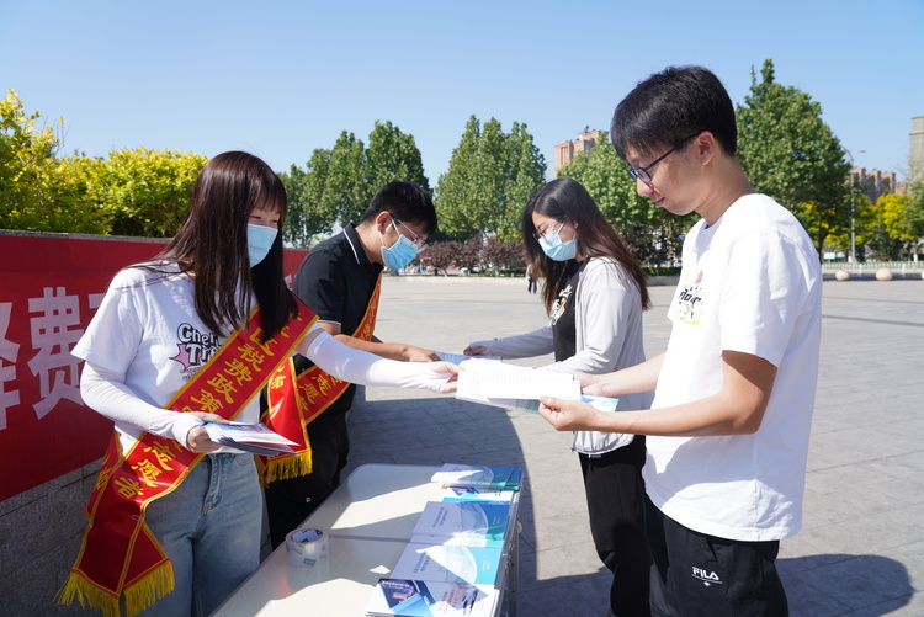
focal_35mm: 24
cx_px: 462
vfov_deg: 53.2
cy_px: 308
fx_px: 616
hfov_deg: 73.7
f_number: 6.3
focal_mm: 24
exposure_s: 1/250
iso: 100
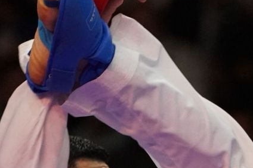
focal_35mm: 850
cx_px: 317
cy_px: 332
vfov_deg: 1.6
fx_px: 5969
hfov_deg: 2.4
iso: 5000
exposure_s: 1/1000
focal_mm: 200
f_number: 2.8
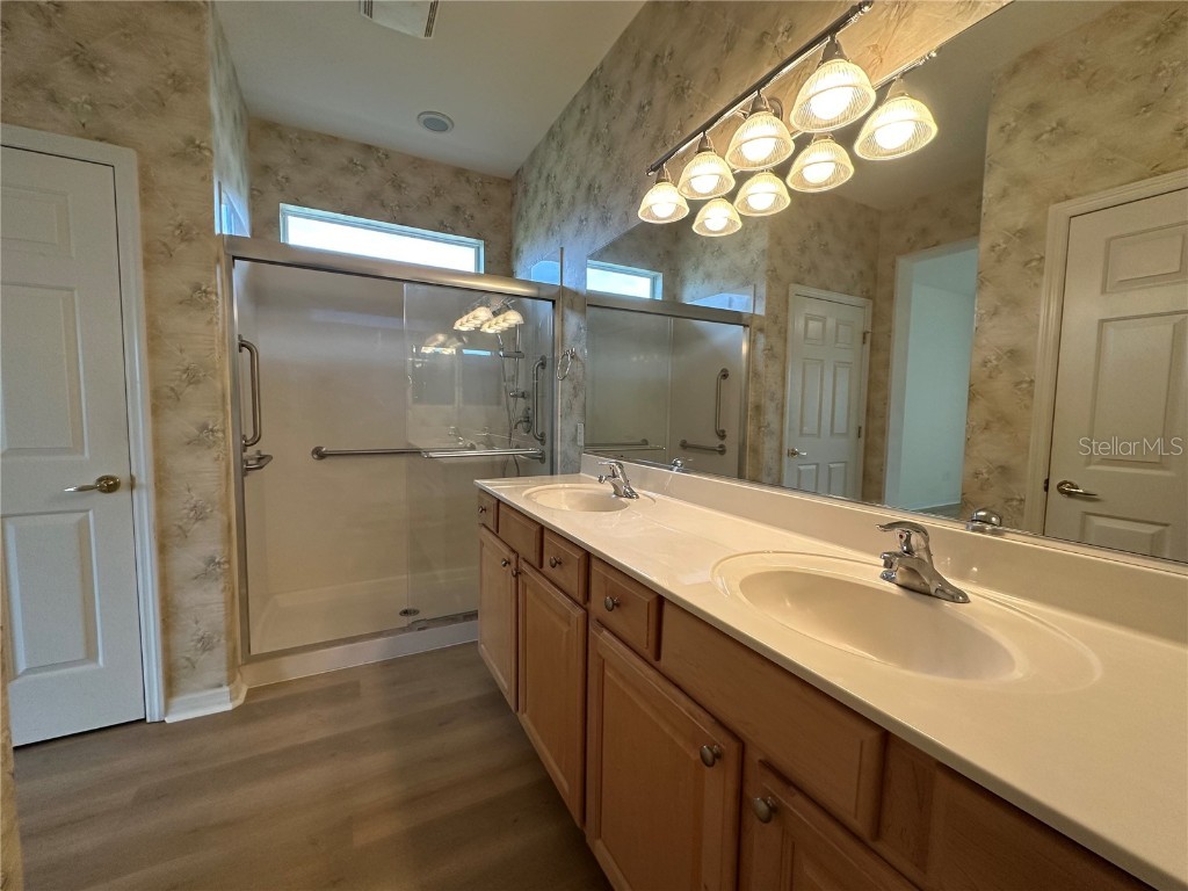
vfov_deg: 85.7
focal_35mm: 14
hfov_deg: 102.1
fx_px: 480
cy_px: 446
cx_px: 594
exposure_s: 1/120
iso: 200
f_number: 2.2
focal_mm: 2.22
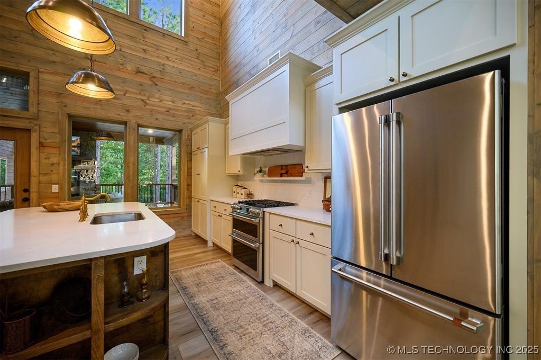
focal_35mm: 14
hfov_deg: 104.3
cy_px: 180
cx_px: 270
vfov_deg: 81.1
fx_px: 210
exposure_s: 1/80
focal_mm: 14
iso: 800
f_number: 4
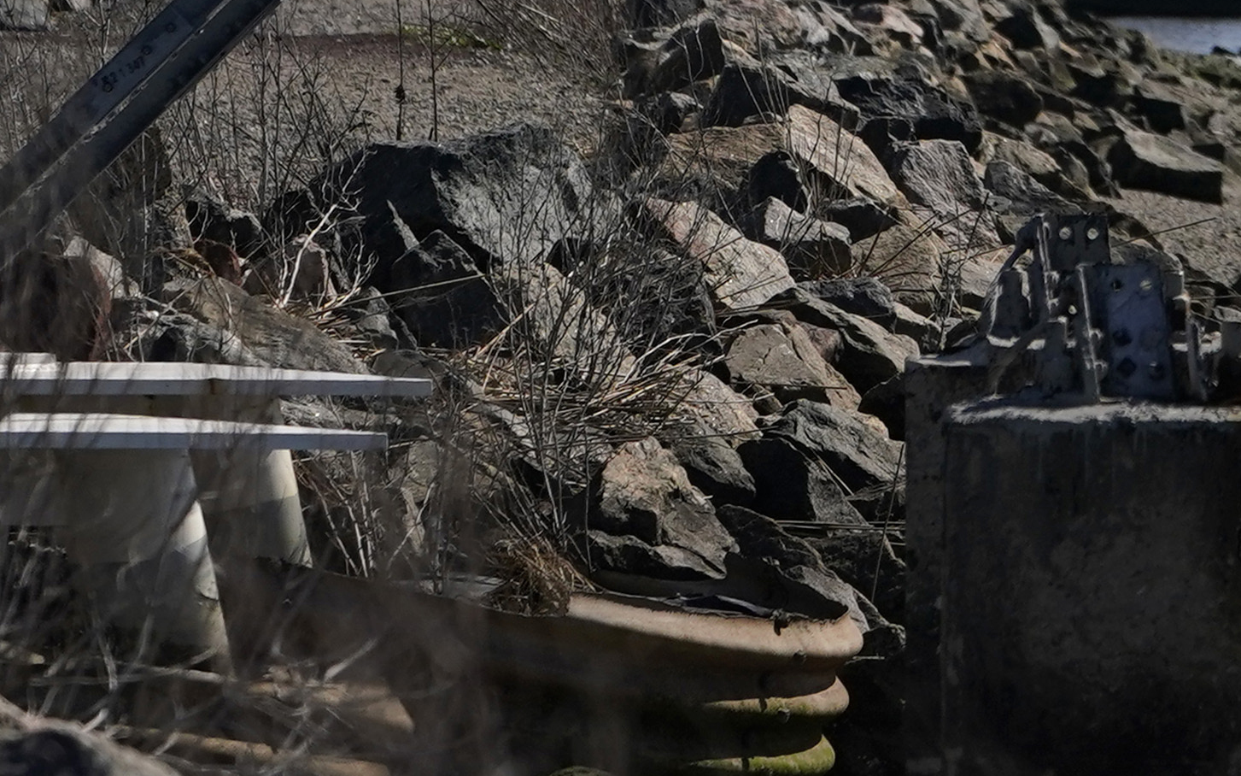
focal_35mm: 930
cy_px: -854
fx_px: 31453
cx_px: 1462
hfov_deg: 2.3
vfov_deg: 1.4
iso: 400
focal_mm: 221
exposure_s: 1/2500
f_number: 8
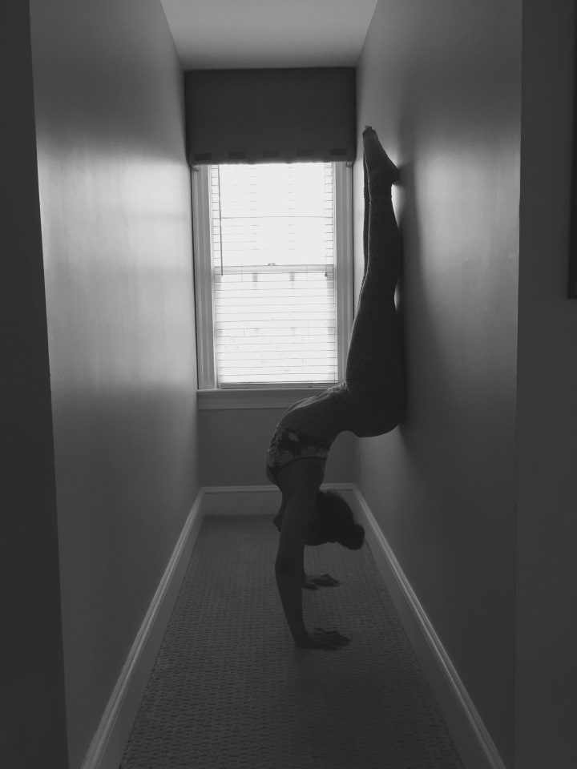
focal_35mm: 29
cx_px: 288
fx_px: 645
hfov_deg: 48.2
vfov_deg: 61.7
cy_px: 384
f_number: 2.2
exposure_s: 1/33
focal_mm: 4.15
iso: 50
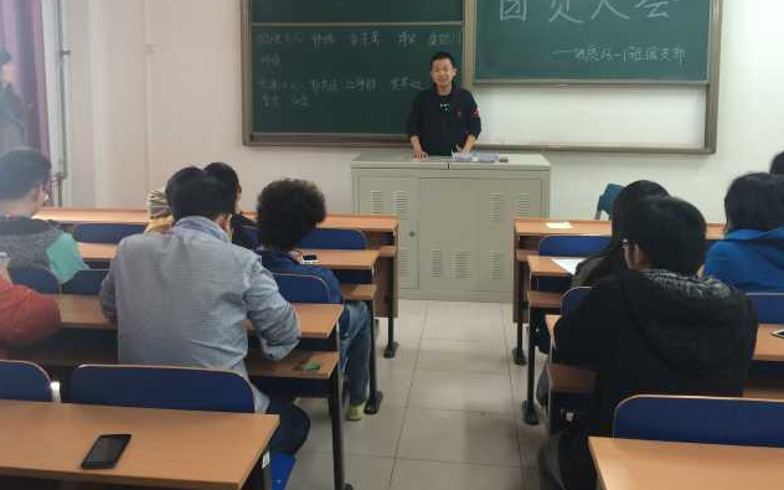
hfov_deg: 55.3
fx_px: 748
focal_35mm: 35
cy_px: 159
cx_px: 371
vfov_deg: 35.9
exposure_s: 1/33
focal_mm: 4.15
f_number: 2.2
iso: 100
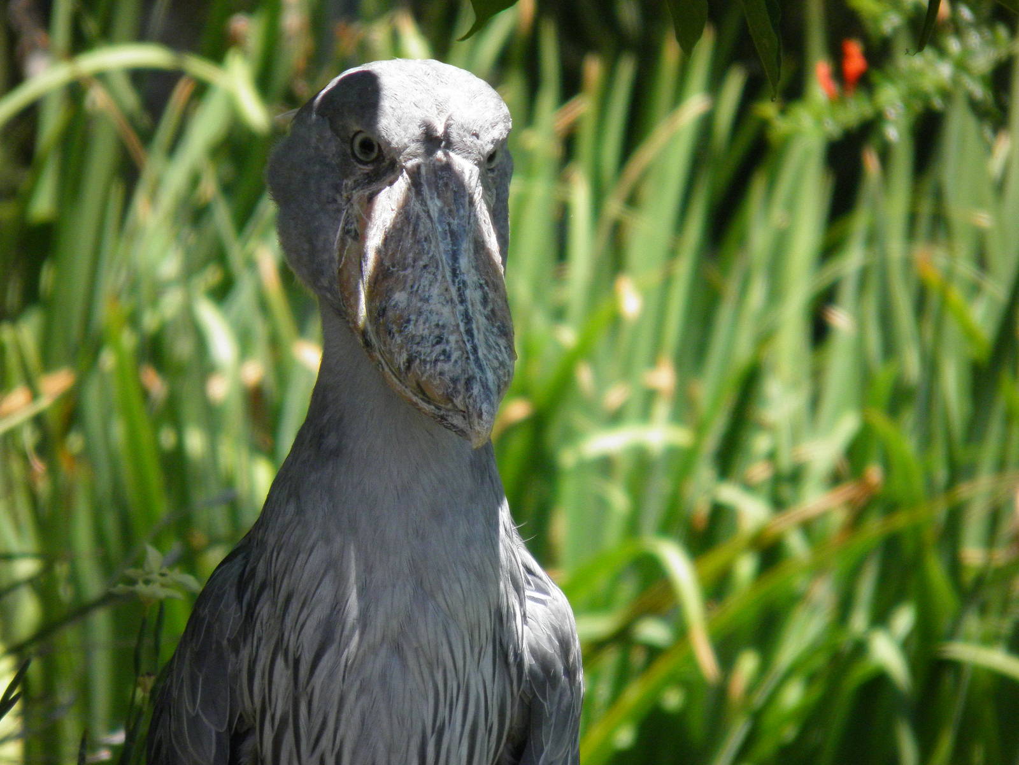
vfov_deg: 1.8
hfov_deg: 2.4
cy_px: 382
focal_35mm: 840
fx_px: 24727
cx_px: 510
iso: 200
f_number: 5.6
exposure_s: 1/500
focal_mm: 147
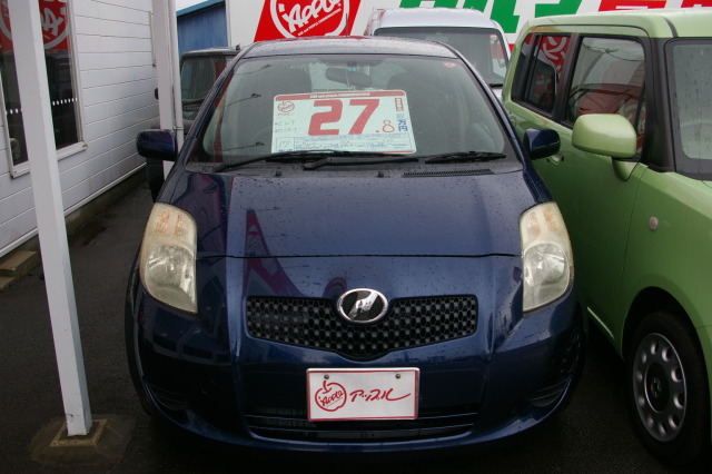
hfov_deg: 55.1
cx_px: 356
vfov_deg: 38.3
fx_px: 682
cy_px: 237
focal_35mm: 34
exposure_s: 1/125
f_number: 6.7
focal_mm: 23
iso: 200
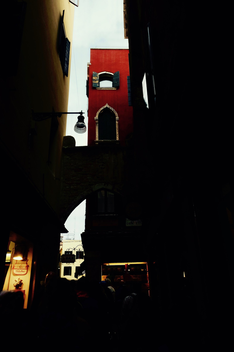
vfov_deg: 73.7
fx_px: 234
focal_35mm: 24
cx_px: 117
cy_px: 176
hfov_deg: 53.1
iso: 200
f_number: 14
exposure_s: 1/45
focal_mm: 16
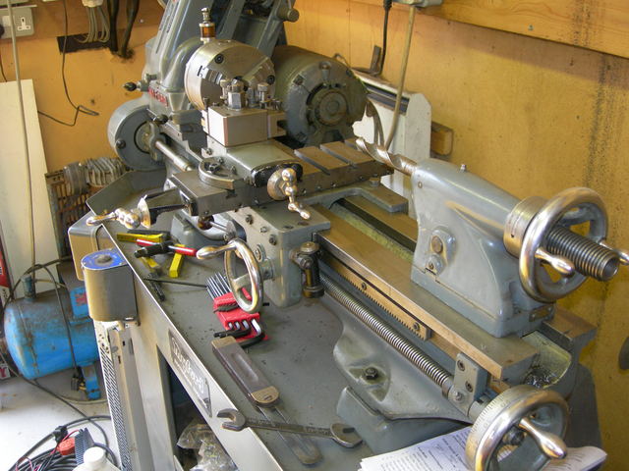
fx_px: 690
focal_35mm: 38
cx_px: 314
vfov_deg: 37.7
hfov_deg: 49.0
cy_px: 236
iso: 180
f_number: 2.8
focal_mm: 7.8
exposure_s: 1/28.8
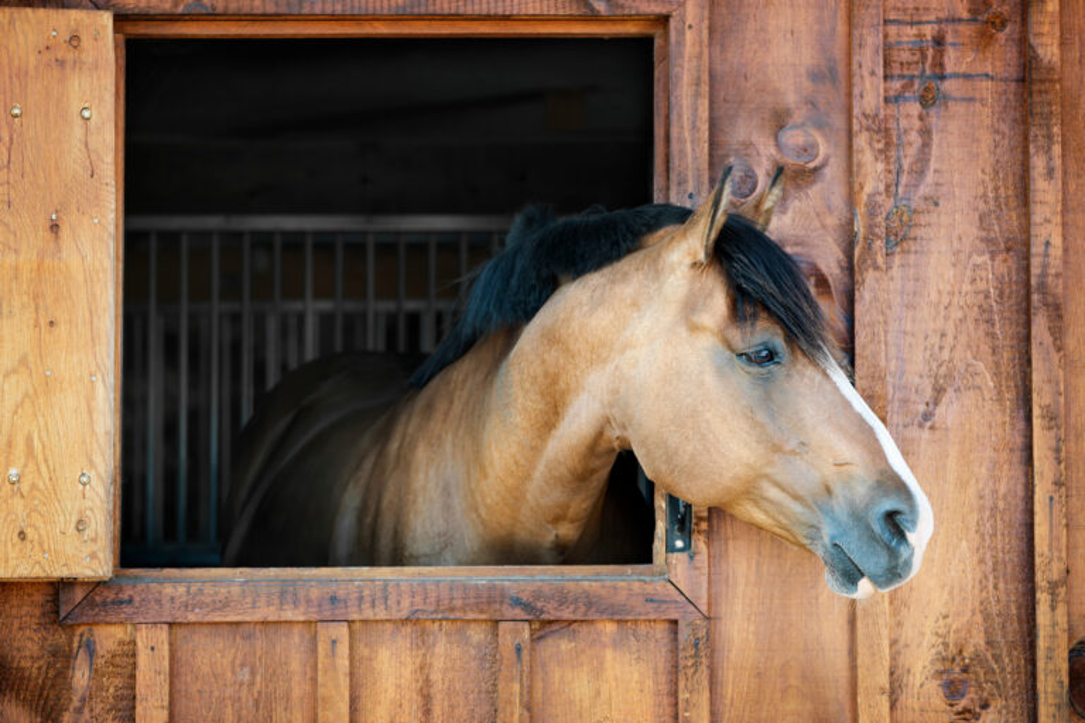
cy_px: 362
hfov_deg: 19.5
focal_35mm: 105
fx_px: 3164
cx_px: 542
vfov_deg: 13.0
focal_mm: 105
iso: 200
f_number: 3.5
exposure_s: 1/160
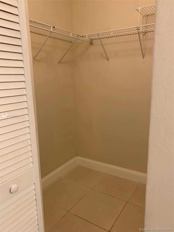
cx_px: 87
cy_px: 116
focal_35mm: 26
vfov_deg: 67.3
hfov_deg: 53.1
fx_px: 174
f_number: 1.8
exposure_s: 1/60
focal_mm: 4.25
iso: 320
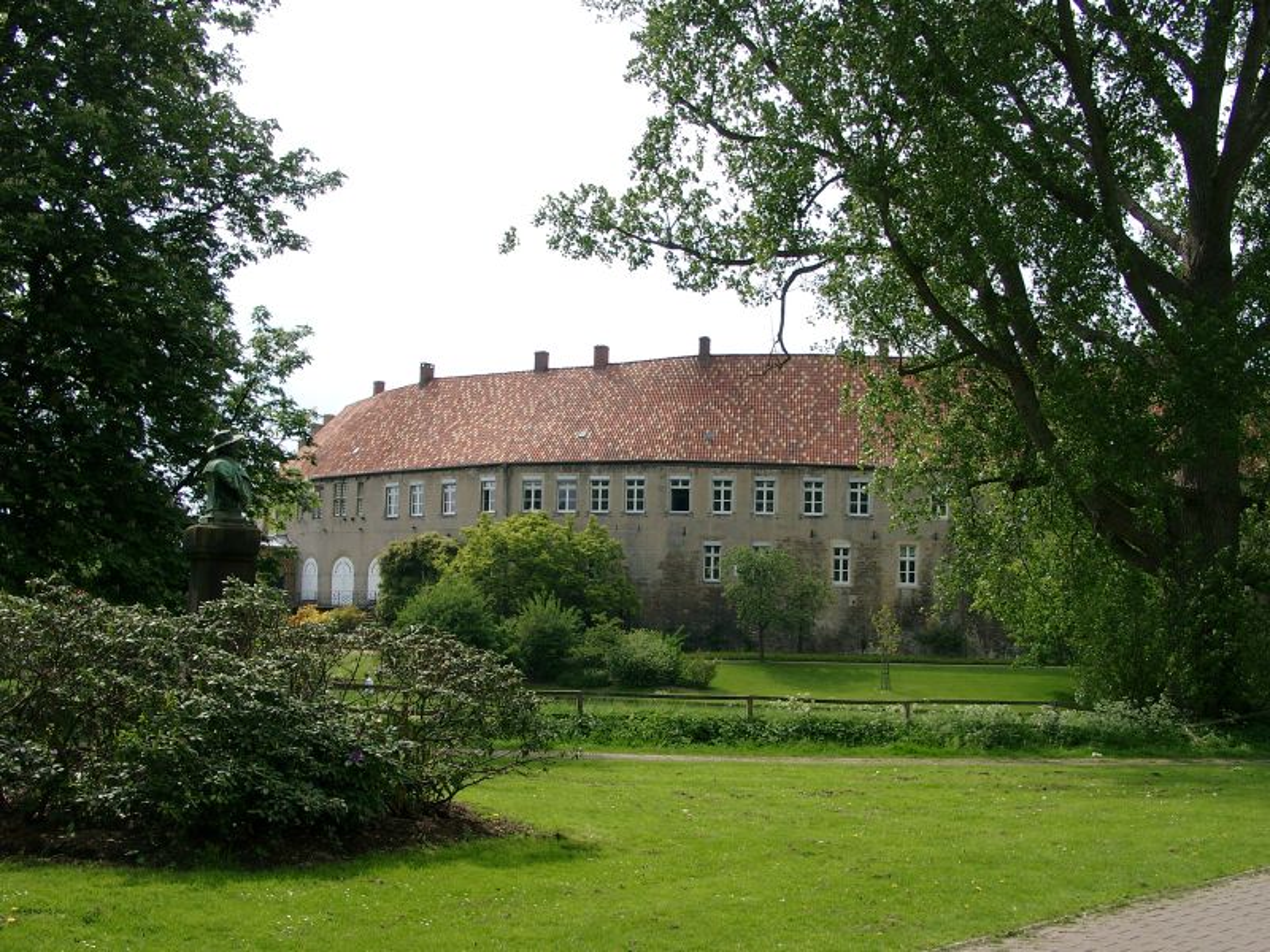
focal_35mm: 42
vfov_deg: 34.3
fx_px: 1541
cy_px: 476
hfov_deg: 44.8
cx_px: 635
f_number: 4
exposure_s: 1/673
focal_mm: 8.82
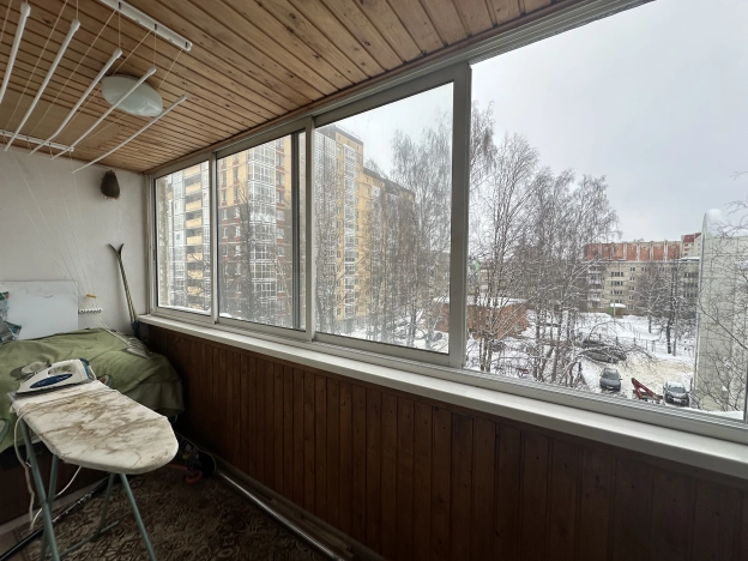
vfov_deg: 85.7
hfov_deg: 102.1
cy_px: 280
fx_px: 303
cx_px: 374
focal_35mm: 14
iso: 40
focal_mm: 2.22
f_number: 2.2
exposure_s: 1/226
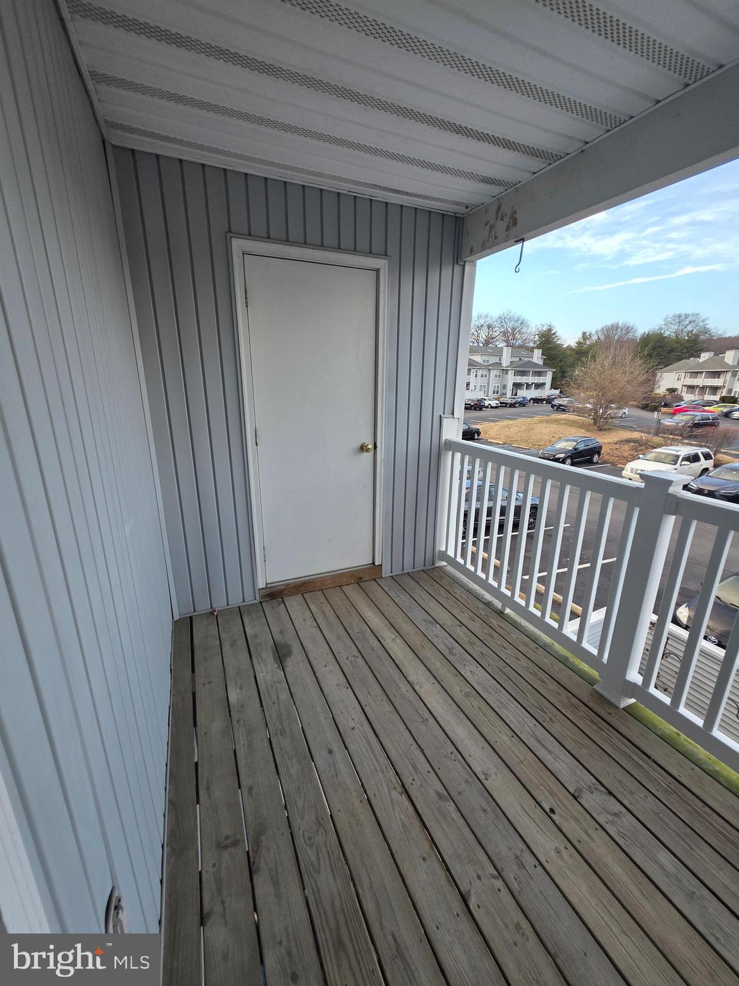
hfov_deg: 89.9
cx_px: 370
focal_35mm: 13
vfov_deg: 106.2
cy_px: 493
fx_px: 370
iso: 80
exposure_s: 1/120
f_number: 1.9
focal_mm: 2.2
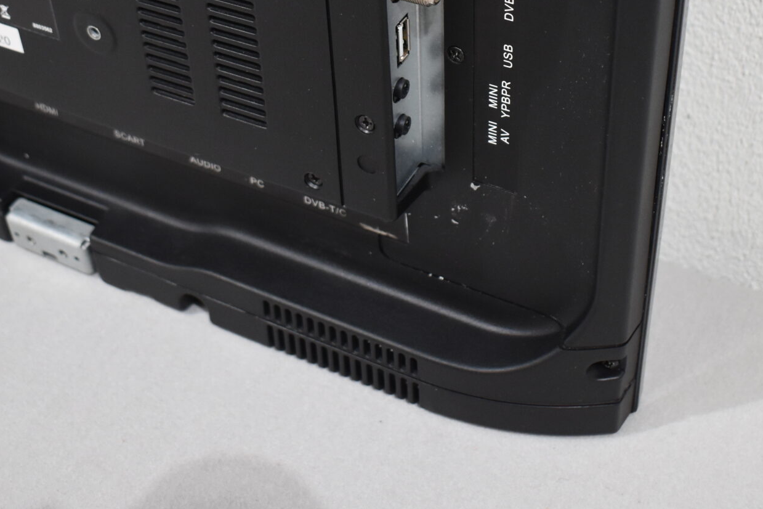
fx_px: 1314
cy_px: 0
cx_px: 402
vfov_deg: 21.2
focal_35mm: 62
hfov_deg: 32.4
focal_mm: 20
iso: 800
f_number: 3.8
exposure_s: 1/160
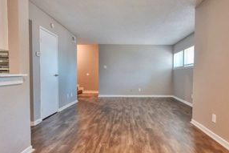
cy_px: 81
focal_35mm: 22
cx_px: 127
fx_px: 140
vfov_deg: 57.2
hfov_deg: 78.3
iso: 6400
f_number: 4
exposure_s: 1/125
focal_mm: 14
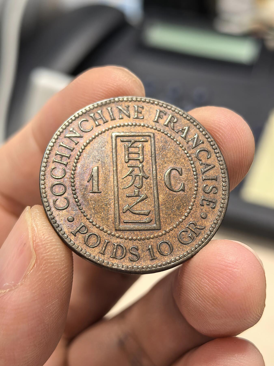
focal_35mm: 54
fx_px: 570
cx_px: 137
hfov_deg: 27.0
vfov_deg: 35.5
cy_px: 183
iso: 200
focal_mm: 6.98
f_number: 2
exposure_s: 1/50
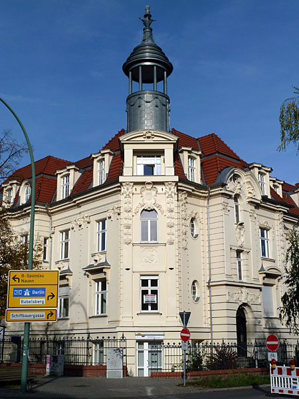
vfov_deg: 39.7
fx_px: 553
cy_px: 200
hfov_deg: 30.3
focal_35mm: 48
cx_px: 150
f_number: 5.6
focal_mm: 7.9
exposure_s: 1/640
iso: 80
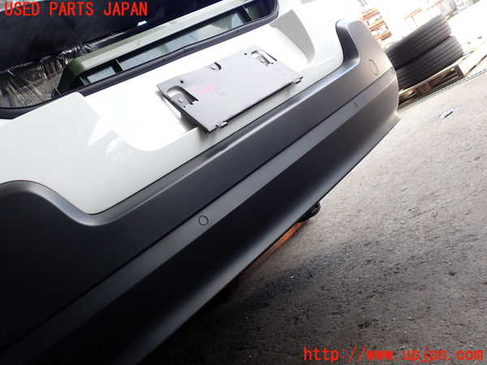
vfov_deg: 46.8
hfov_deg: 60.0
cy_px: 182
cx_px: 244
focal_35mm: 30
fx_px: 422
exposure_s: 1/80
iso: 100
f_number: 3.2
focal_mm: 5.4
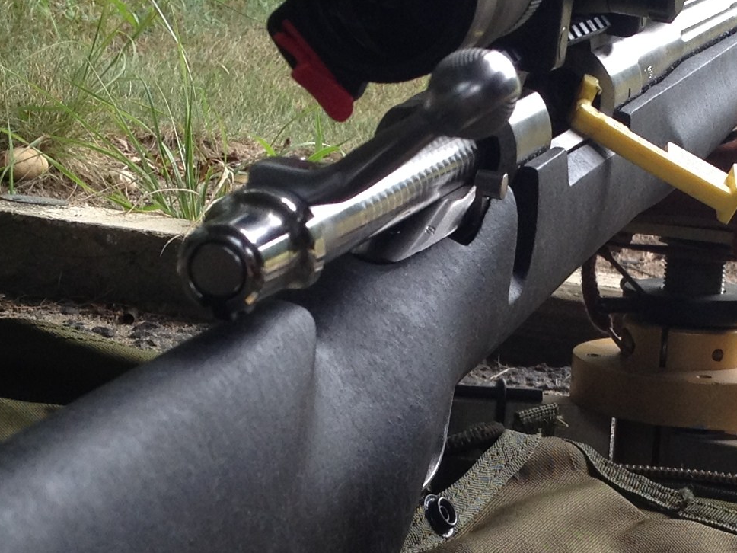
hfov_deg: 16.6
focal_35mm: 118
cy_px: 501
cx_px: 589
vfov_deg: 12.5
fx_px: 2512
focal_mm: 4.28
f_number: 2.4
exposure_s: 1/198
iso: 64
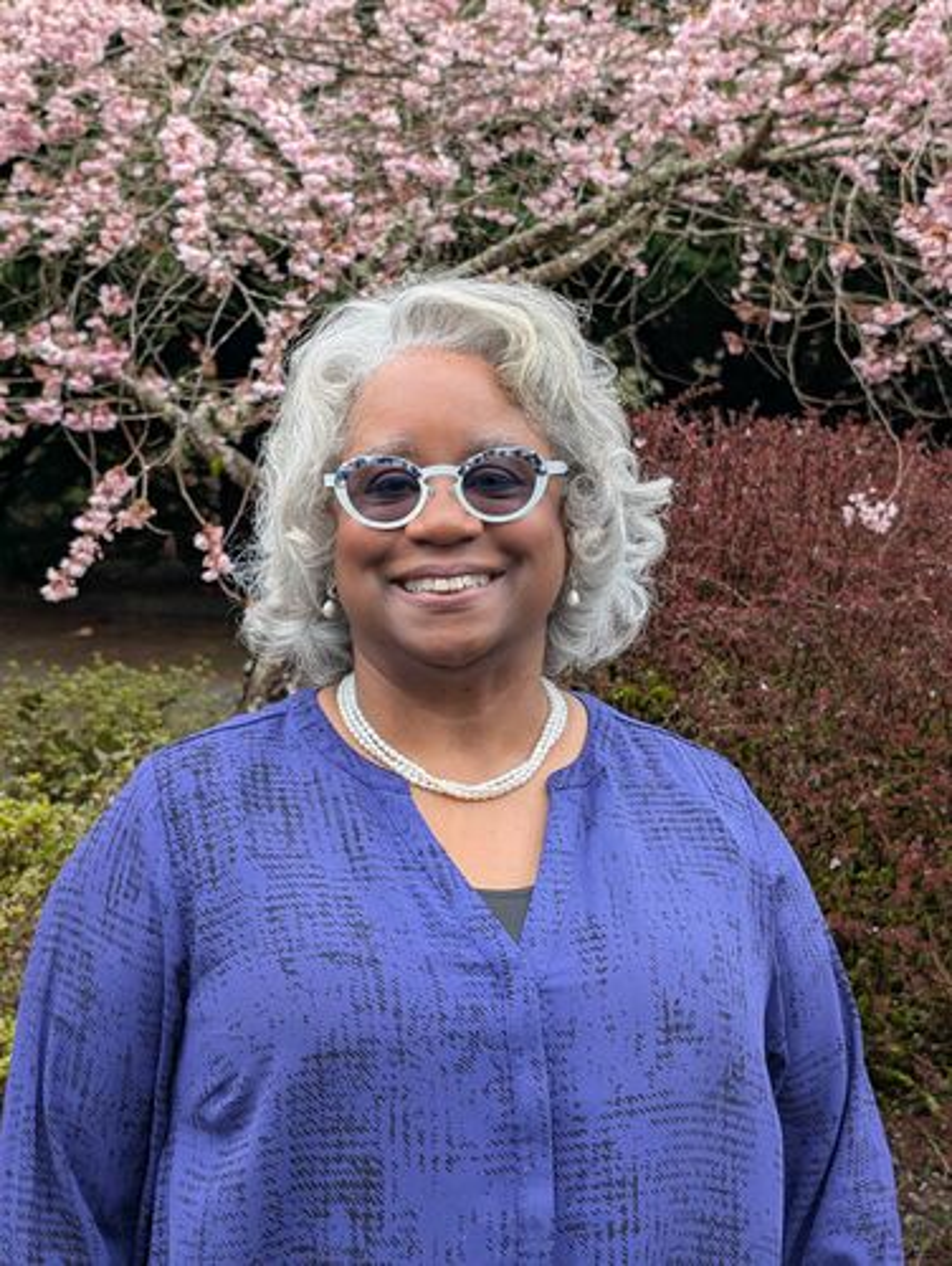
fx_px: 1794
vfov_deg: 38.9
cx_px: 476
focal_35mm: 49
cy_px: 633
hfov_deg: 29.7
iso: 20
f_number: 1.68
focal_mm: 6.9
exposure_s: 1/240
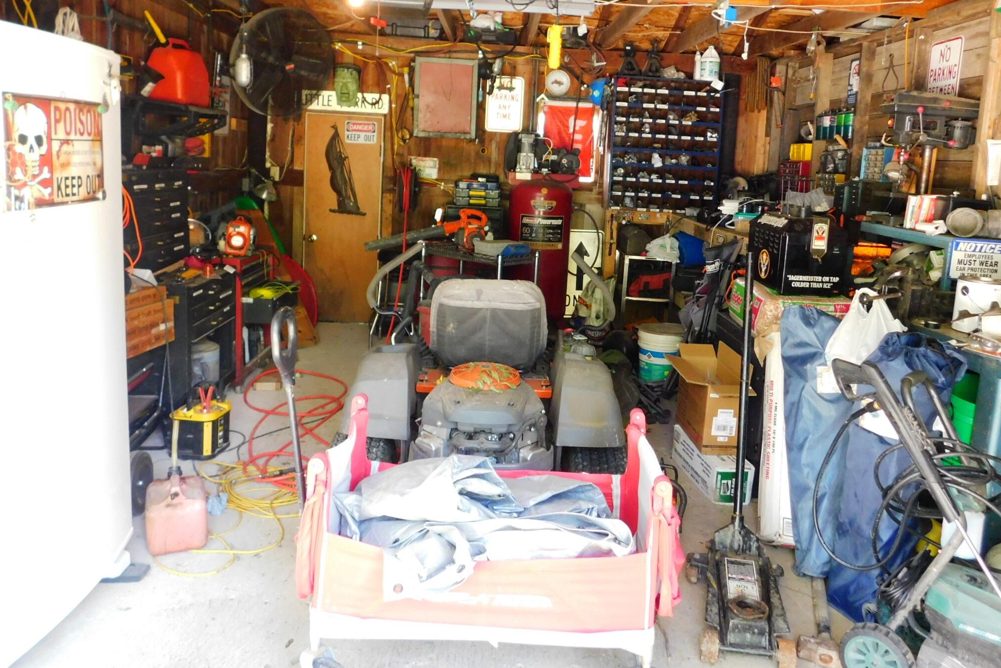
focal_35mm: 27
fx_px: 751
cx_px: 523
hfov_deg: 67.4
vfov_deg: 47.6
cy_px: 263
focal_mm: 4
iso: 320
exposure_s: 1/30
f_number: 3
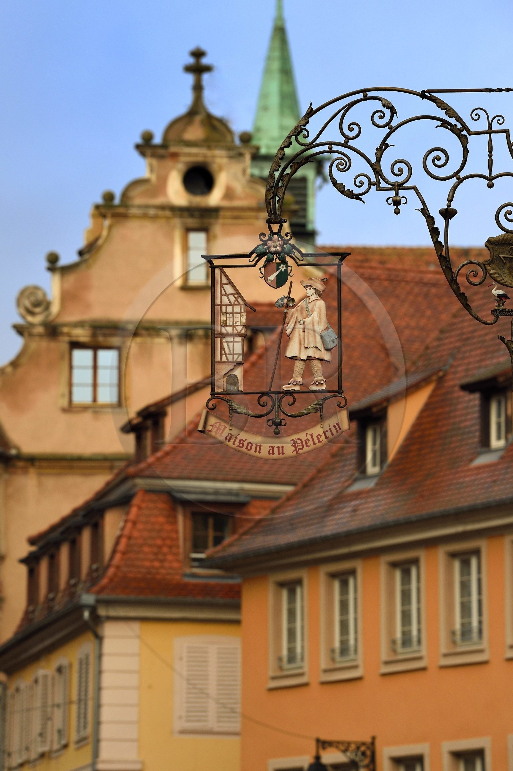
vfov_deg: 10.3
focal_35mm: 200
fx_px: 4280
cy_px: 386
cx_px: 256
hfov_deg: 6.9
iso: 800
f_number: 5
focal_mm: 200
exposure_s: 1/500
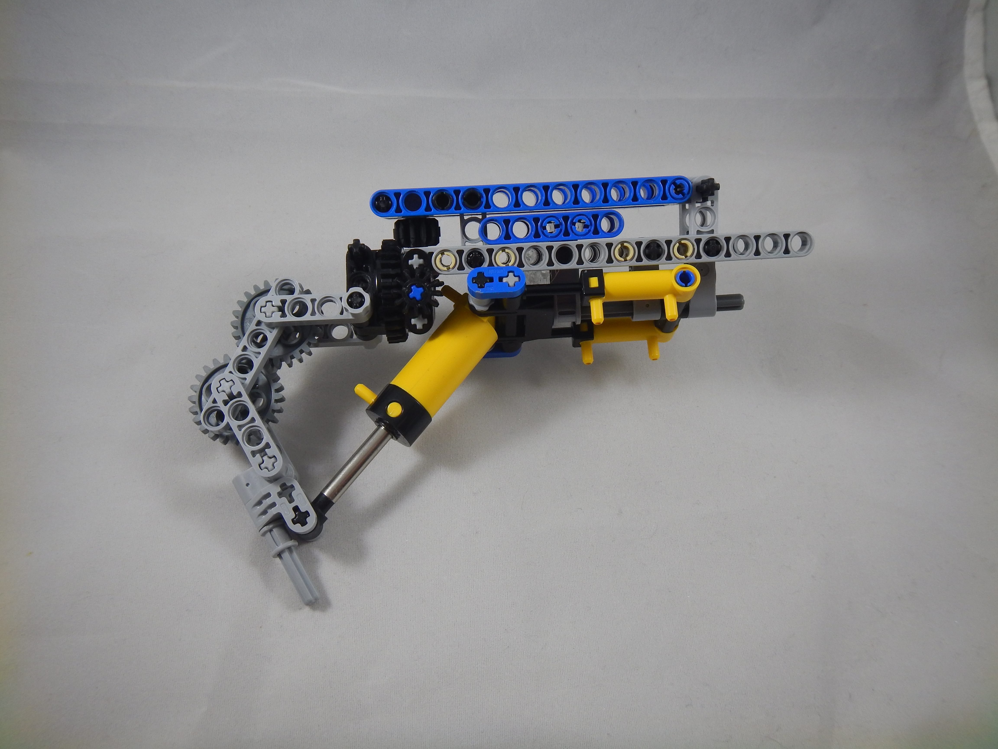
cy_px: 374
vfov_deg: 42.9
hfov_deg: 55.4
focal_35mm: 33
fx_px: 951
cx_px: 499
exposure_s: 1/60
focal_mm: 5.9
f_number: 3.9
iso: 125
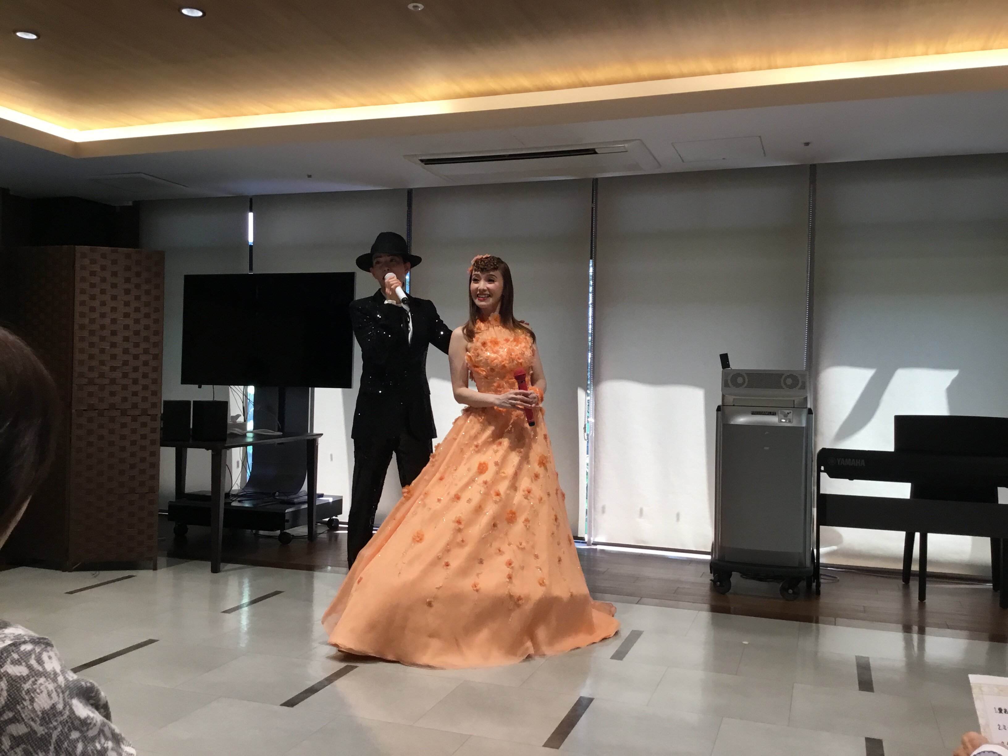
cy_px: 378
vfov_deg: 45.4
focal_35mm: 31
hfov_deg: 58.4
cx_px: 504
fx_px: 903
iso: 32
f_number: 2.4
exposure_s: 1/30
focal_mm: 3.3
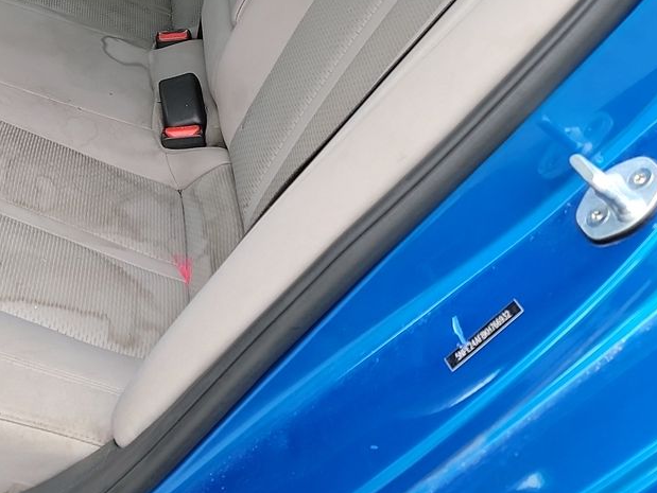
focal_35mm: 62
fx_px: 1177
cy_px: -106
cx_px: -36
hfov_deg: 28.7
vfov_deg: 21.8
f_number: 1.8
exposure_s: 1/59
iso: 52
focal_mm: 6.7
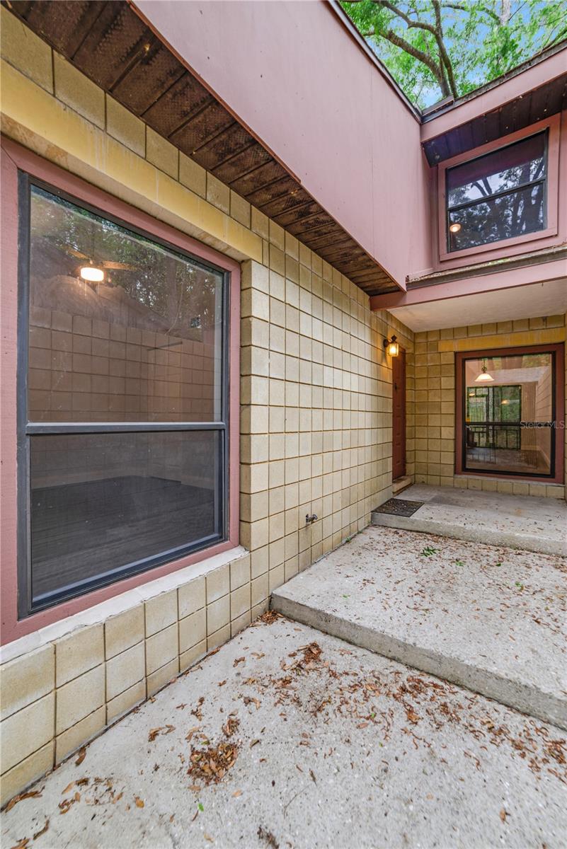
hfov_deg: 81.3
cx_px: 284
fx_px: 330
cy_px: 424
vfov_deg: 104.2
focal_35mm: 14
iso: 100
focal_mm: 14
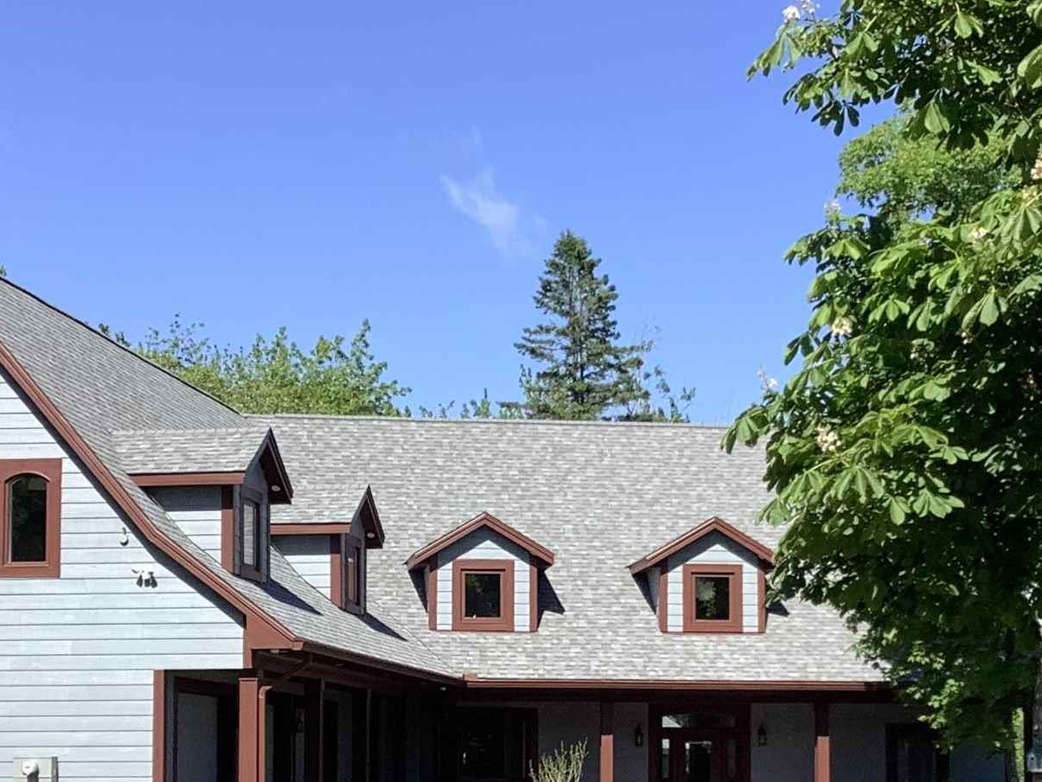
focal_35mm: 79
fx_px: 2378
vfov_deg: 18.5
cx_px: 559
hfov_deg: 24.7
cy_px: 636
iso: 25
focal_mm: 3.3
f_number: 2.4
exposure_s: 1/1058
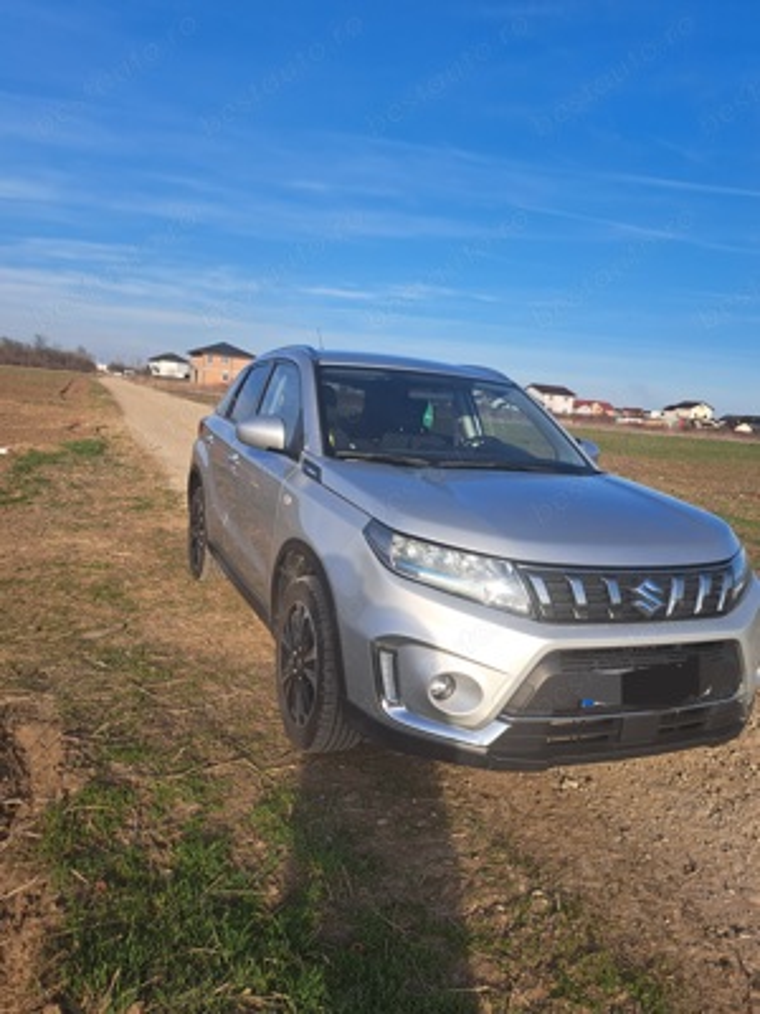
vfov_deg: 71.6
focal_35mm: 24
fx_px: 703
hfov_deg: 56.8
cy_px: 507
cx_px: 380
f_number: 1.8
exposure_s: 1/833
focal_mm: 5.23
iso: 50
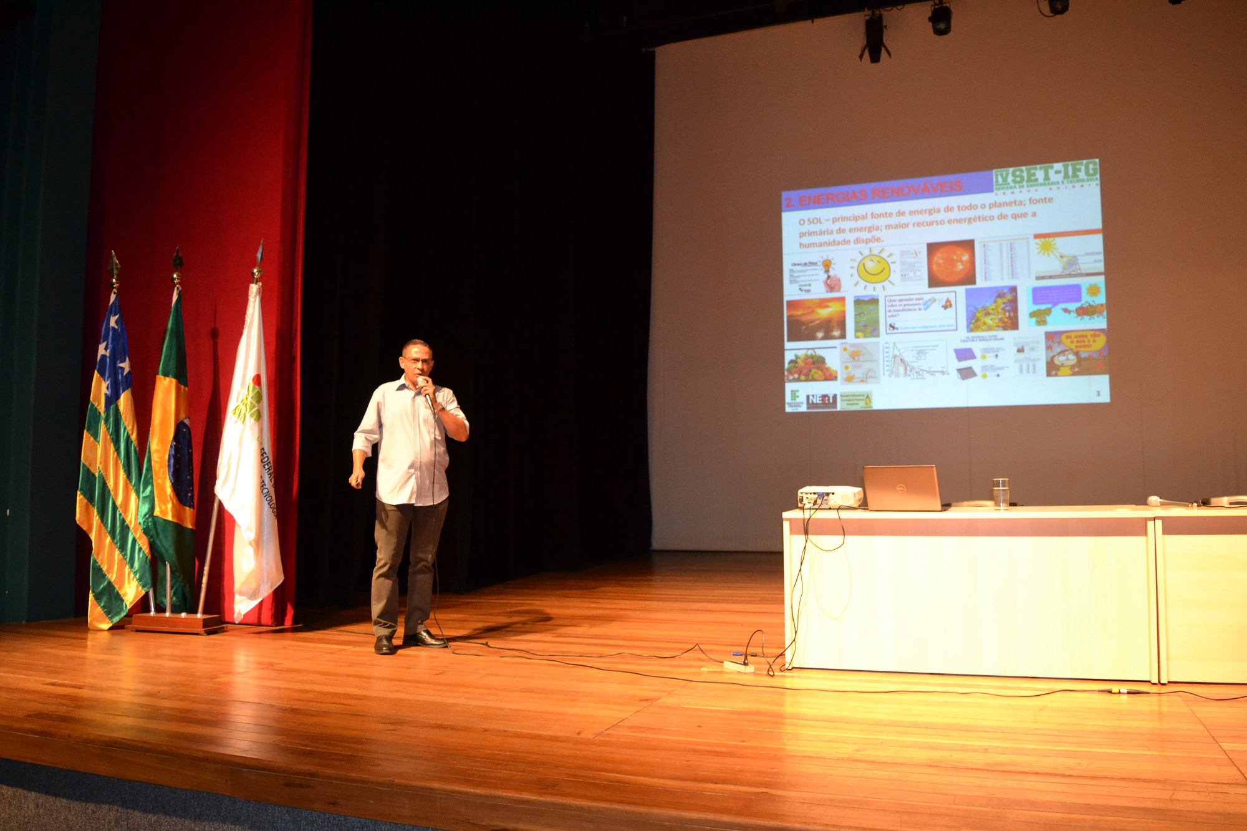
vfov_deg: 47.9
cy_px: 416
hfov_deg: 67.4
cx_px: 624
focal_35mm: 27
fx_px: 935
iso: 1800
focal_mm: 18
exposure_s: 1/60
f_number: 3.5
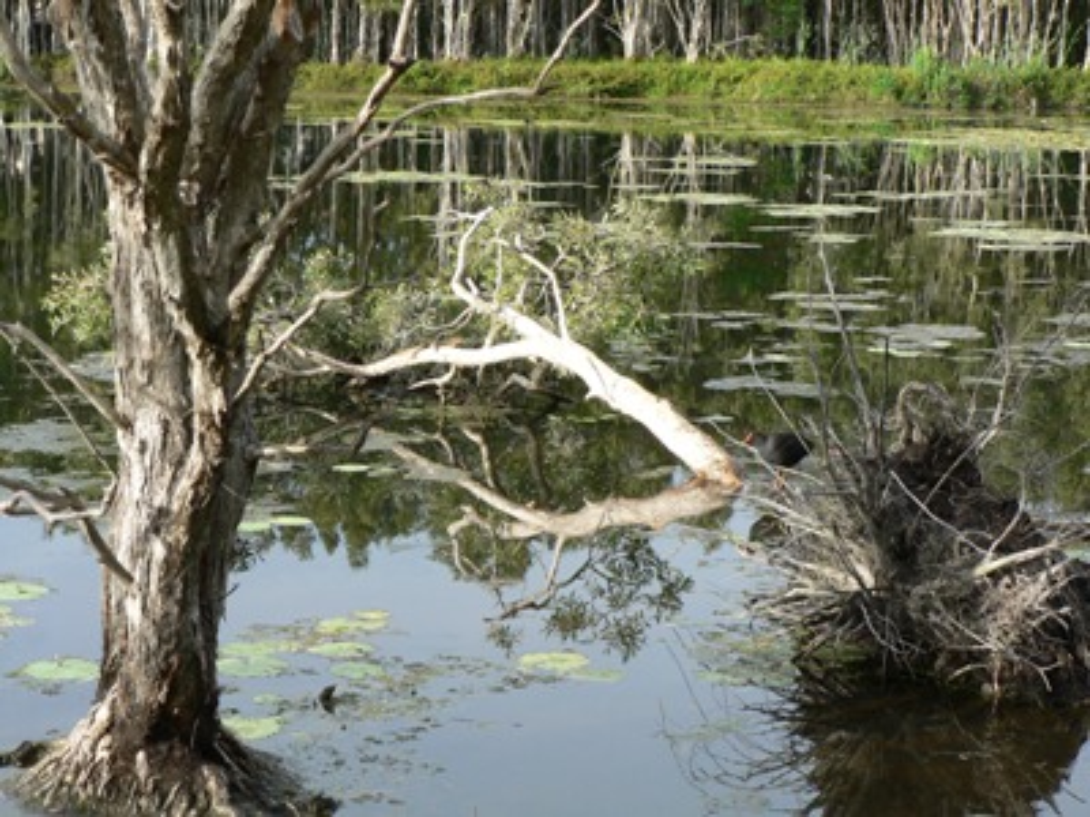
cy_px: 408
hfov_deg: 24.7
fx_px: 2488
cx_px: 545
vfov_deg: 18.7
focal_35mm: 79
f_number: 4
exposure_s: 1/200
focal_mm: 13.1
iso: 80
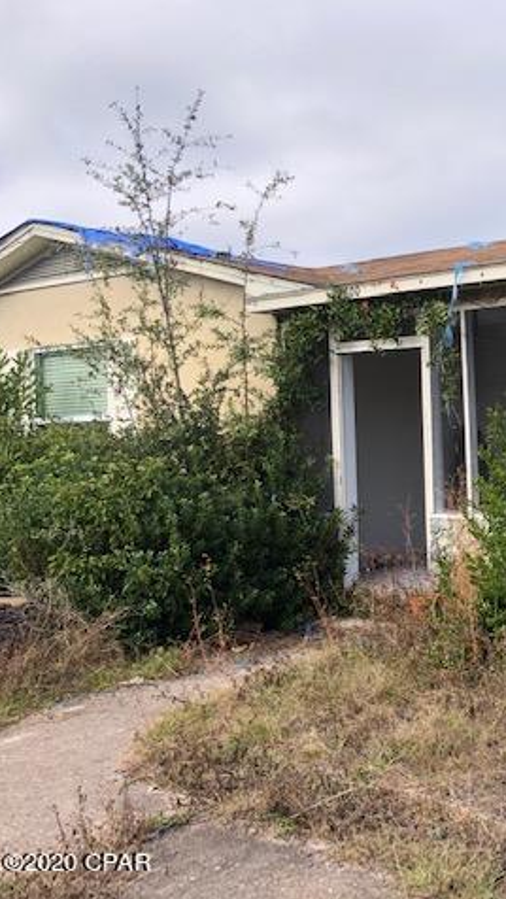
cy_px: 448
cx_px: 599
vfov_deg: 49.4
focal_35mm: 41
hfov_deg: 26.1
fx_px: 977
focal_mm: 4
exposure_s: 1/1091
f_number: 1.8
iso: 20
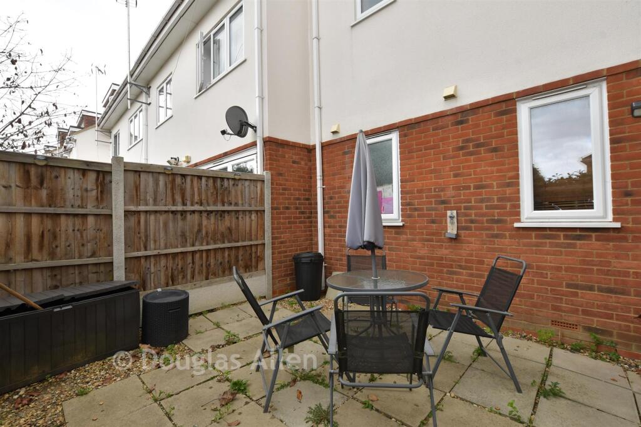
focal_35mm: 15
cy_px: 214
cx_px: 320
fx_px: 267
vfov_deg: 77.3
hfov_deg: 100.4
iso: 100
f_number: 8
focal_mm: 10
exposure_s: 1/15
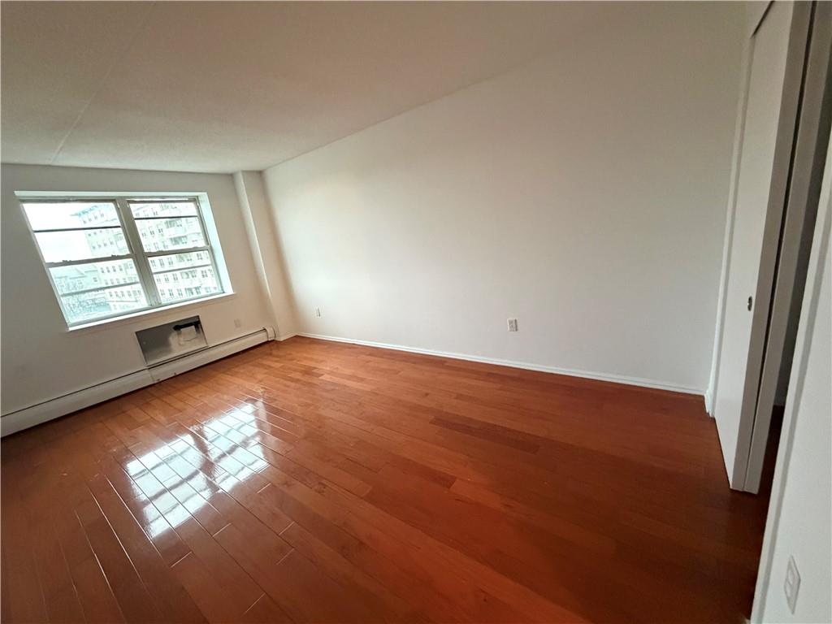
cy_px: 312
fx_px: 336
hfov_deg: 102.1
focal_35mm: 14
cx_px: 416
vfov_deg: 85.7
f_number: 2.2
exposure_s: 1/60
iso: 800
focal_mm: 2.22
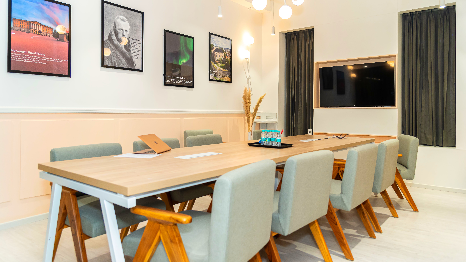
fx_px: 321
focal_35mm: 26
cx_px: 234
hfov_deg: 71.9
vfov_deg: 44.2
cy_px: 105
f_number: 4
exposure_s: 1/160
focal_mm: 24
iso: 800
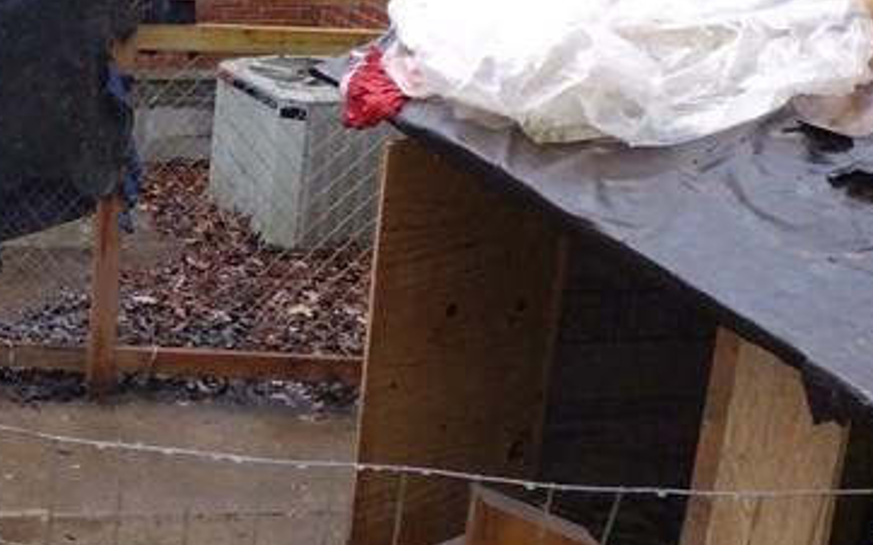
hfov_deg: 22.4
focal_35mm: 81
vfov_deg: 16.0
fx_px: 1927
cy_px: 135
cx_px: -306
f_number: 1.7
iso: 884
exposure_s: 1/30
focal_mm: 4.71
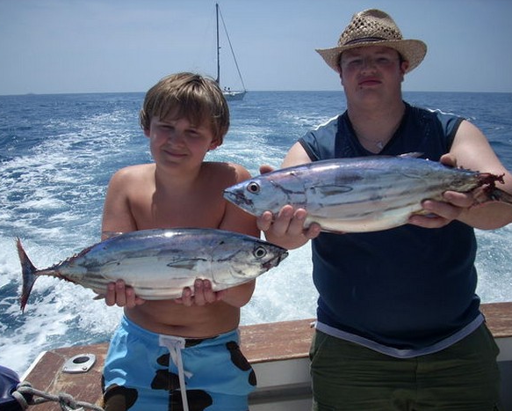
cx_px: 251
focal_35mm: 39
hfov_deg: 46.8
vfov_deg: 38.3
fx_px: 591
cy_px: 205
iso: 64
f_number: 5.6
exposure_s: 1/439
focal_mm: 6.2
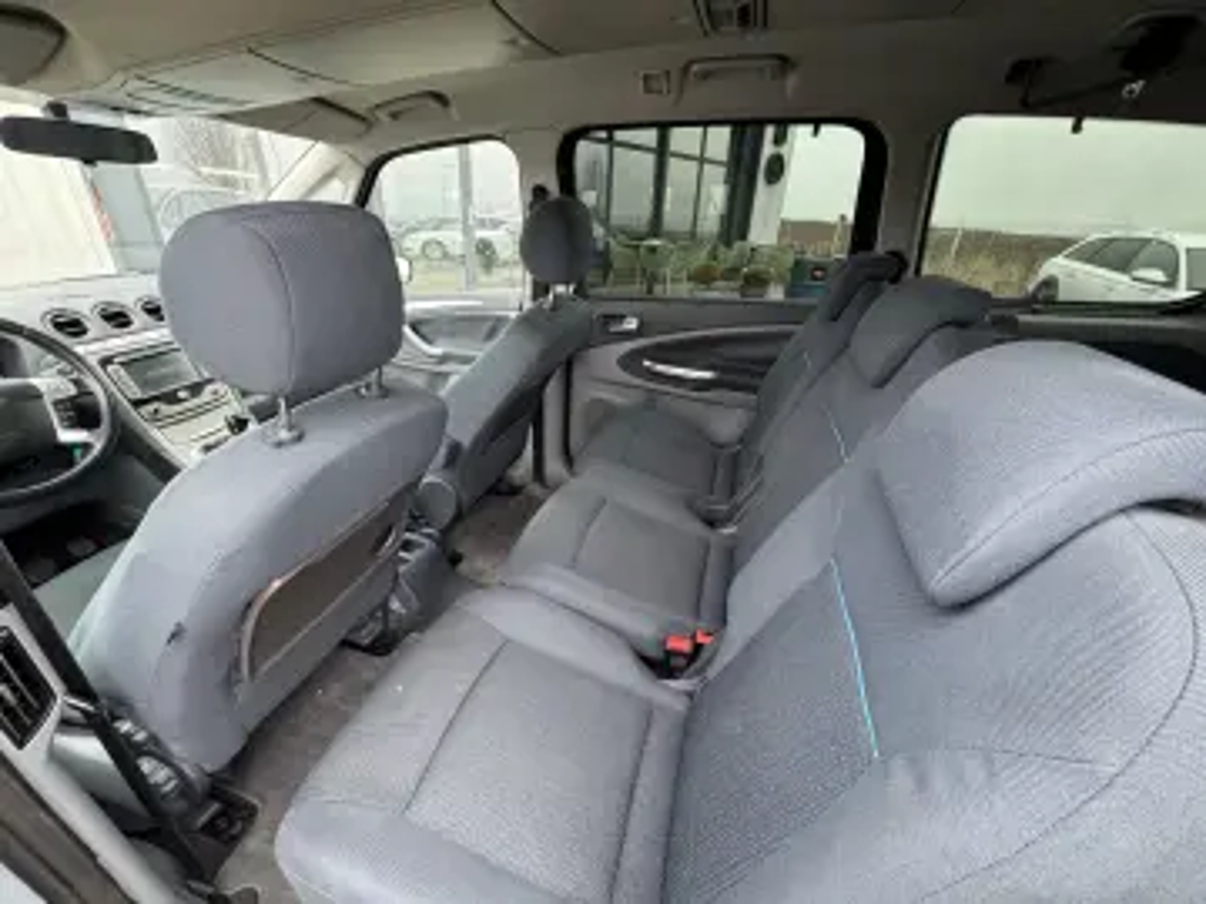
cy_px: 452
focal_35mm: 14
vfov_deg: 85.7
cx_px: 603
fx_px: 488
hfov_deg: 102.1
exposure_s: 1/60
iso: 400
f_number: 2.2
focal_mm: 2.22
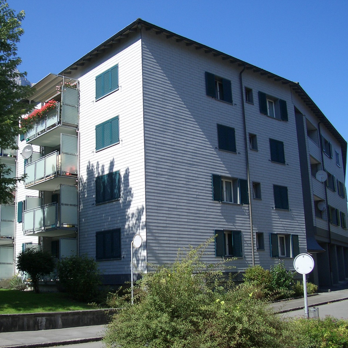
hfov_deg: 39.6
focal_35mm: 42
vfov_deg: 40.0
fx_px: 478
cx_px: 117
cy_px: 177
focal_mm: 5.8
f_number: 4.3
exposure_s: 1/320
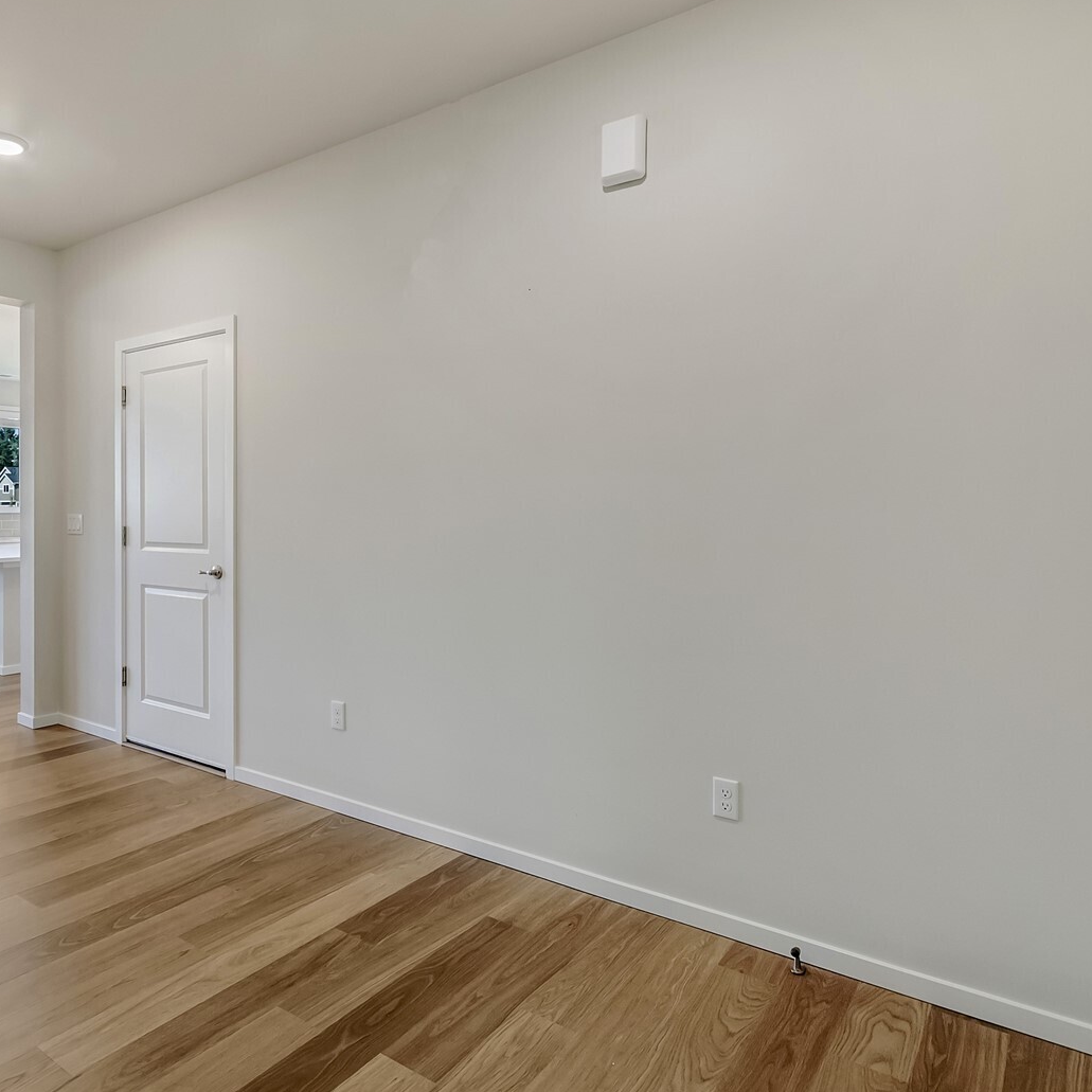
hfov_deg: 69.8
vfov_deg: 72.1
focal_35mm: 21
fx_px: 749
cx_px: 352
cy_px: 581
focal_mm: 10
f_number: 7.1
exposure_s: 1/20
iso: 160
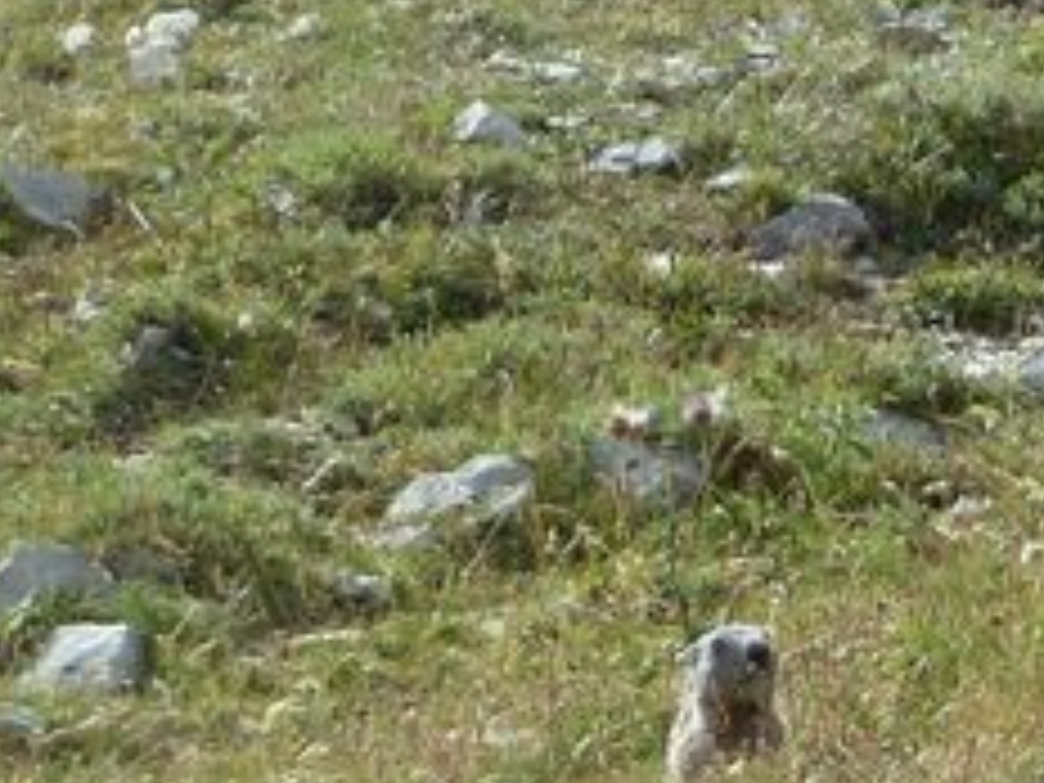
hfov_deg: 1.9
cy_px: 495
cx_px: 1670
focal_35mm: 1051
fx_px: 31698
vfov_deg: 1.4
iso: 80
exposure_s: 1/200
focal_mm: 49.2
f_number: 4.9
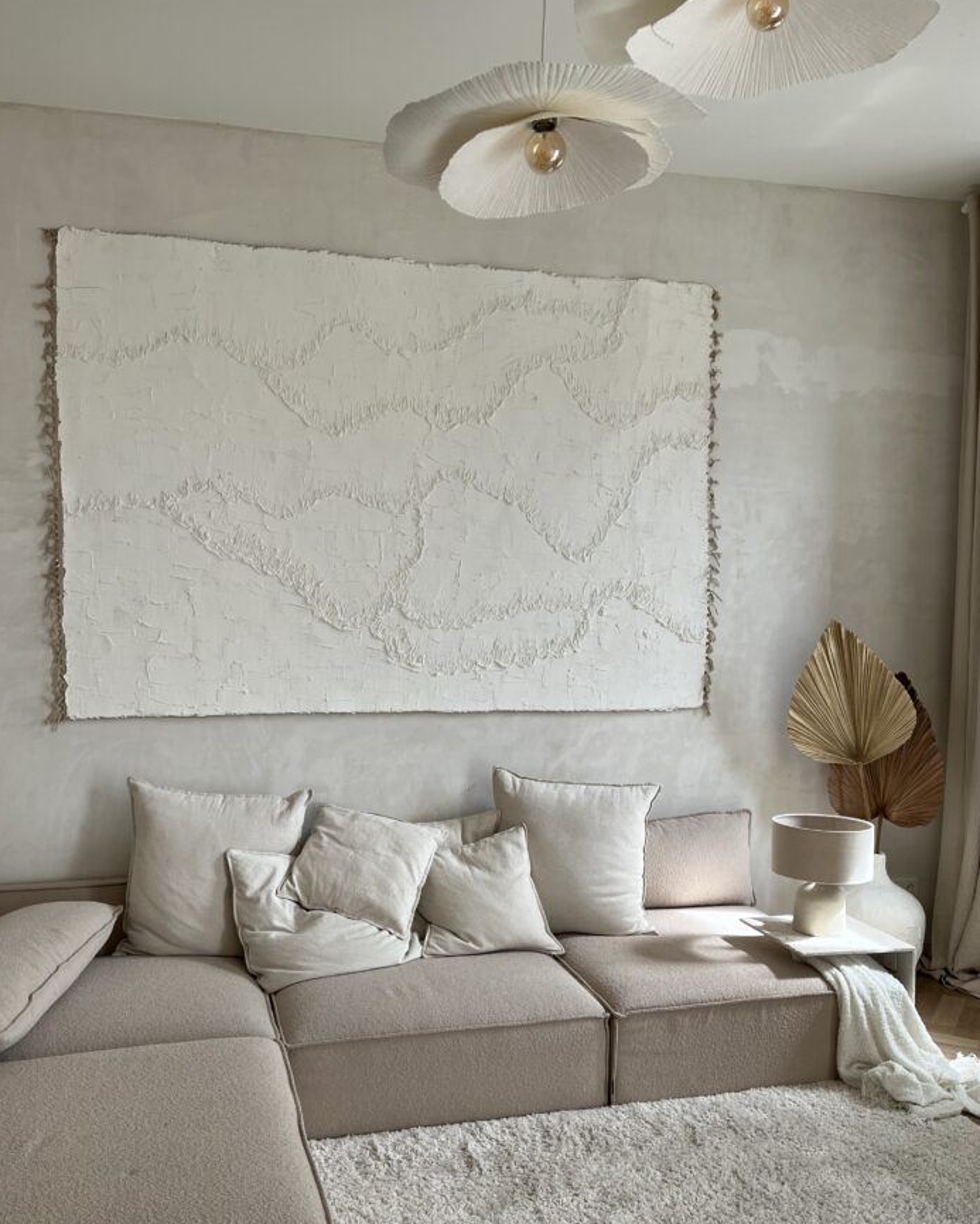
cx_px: 462
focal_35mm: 30
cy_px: 647
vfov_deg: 58.7
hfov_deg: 48.5
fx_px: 1087
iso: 40
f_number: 1.6
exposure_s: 1/173
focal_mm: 5.1
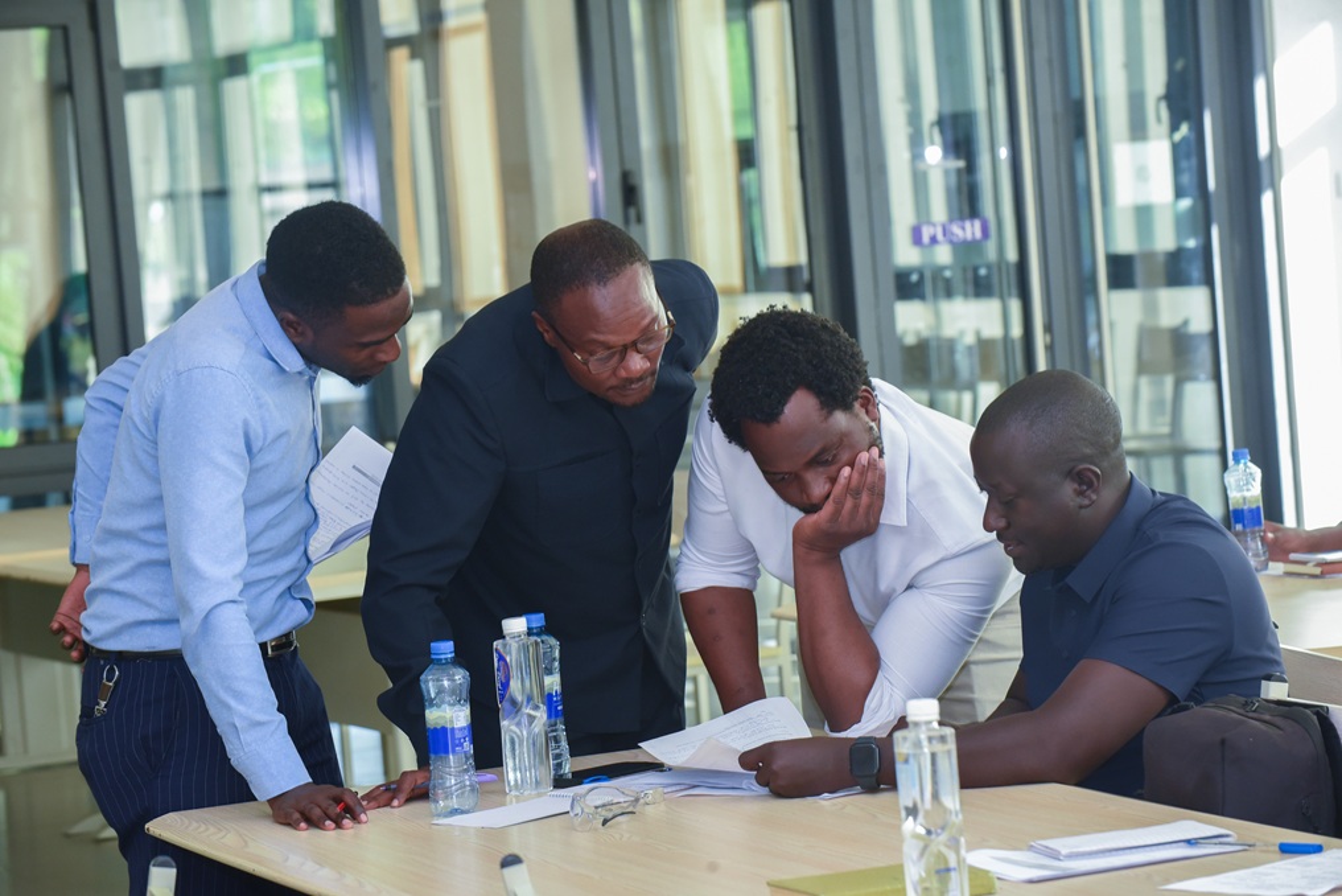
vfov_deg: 11.0
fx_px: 4661
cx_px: 671
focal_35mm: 125
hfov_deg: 16.4
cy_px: 448
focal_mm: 125
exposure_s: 1/125
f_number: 8
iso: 2000
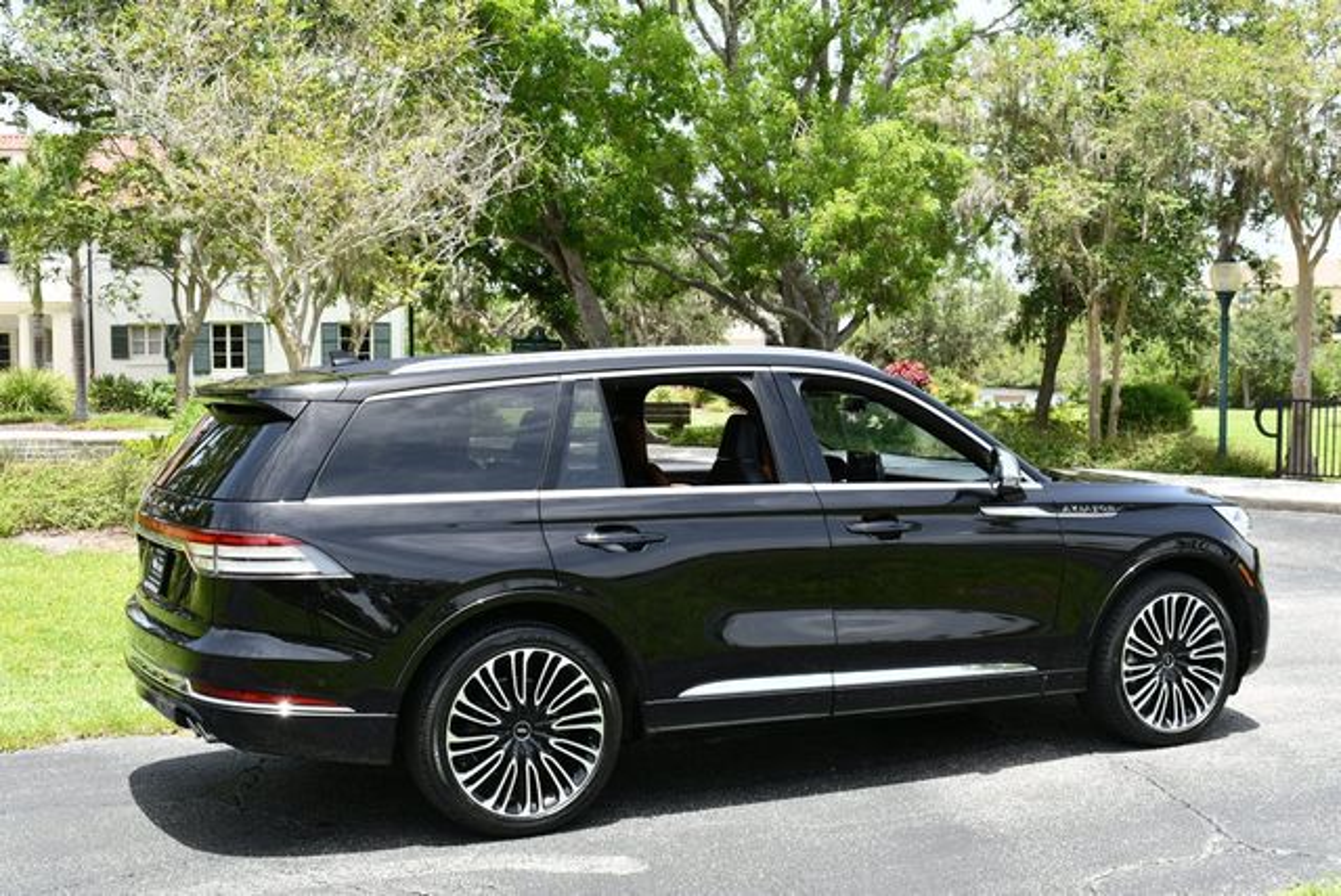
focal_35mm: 46
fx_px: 1715
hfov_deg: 42.7
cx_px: 670
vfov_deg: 29.3
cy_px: 448
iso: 200
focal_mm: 23
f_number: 7.1
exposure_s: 1/250
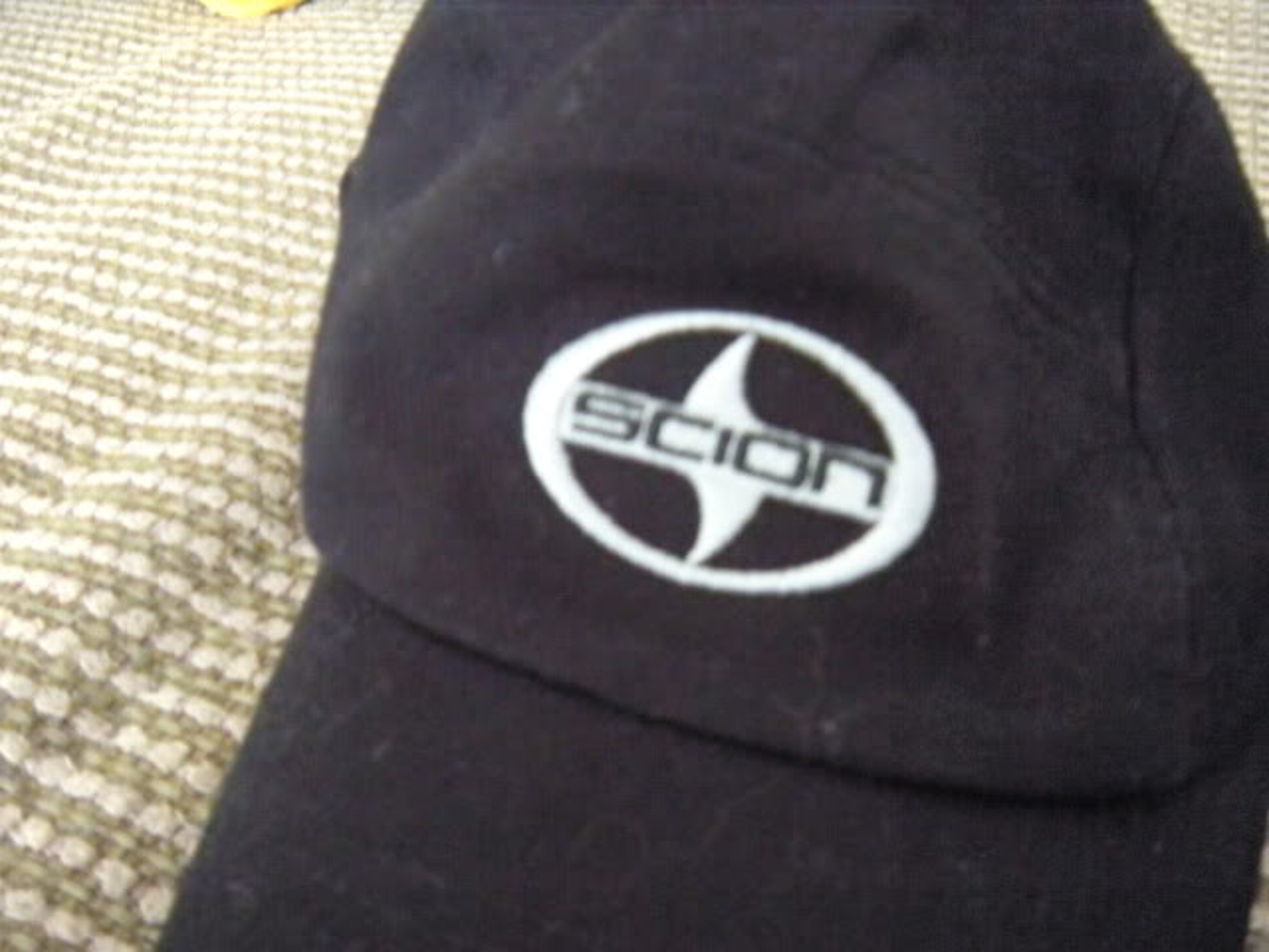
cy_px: 476
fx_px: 1283
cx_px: 634
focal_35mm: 35
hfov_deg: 52.6
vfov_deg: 40.7
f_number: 3.8
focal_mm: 5.9
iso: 800
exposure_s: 1/2.5
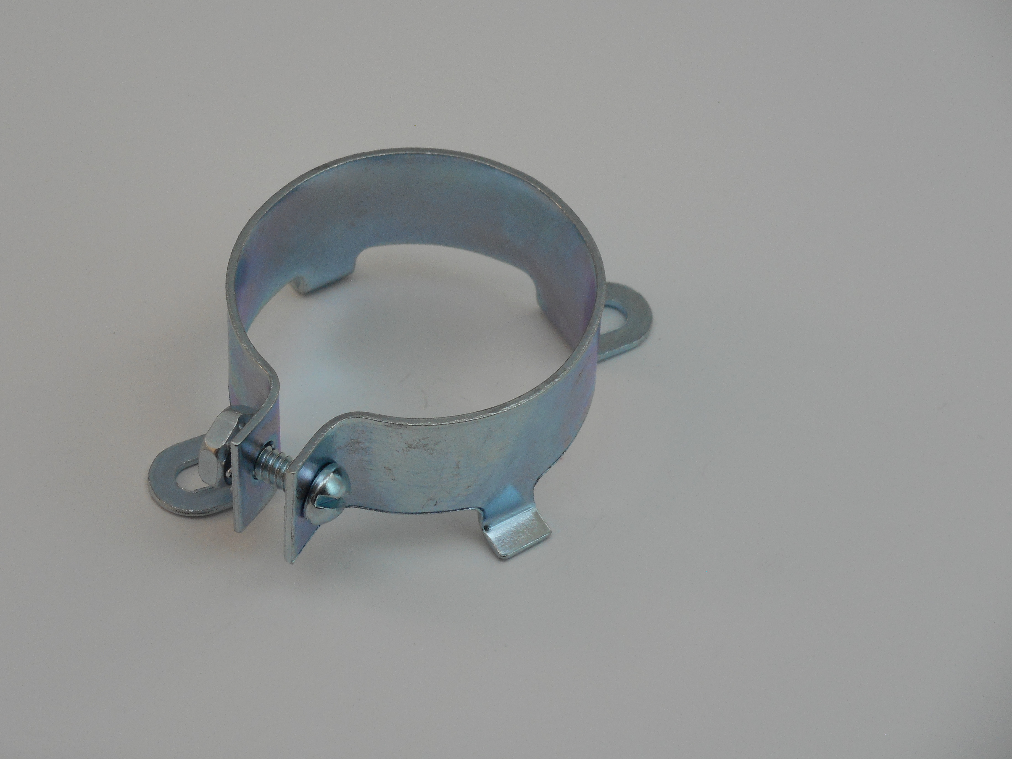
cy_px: 346
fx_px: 3976
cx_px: 431
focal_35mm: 136
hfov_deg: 14.5
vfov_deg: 10.9
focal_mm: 20.9
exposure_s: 1/60
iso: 140
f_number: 5.9
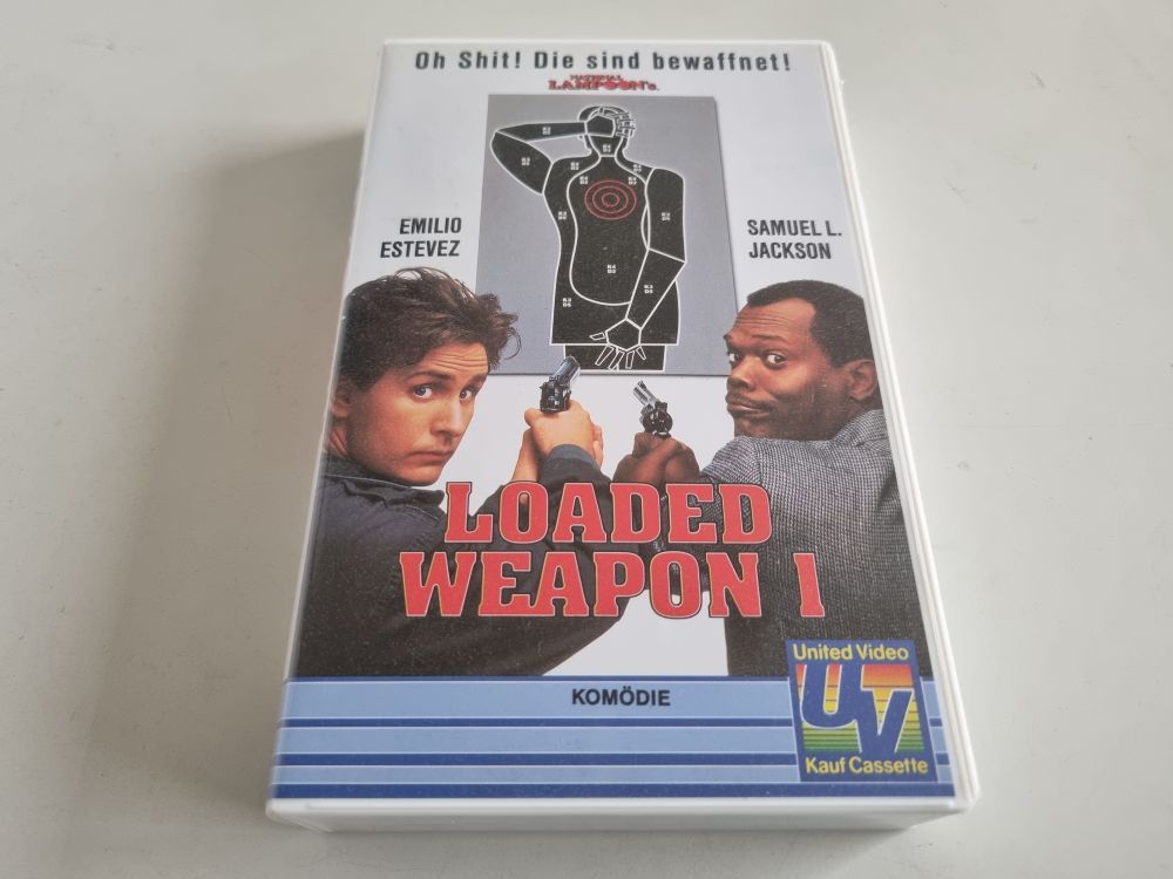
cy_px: 440
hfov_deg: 67.3
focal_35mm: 26
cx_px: 586
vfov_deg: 53.1
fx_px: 881
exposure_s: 1/50
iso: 320
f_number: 1.8
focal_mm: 5.4
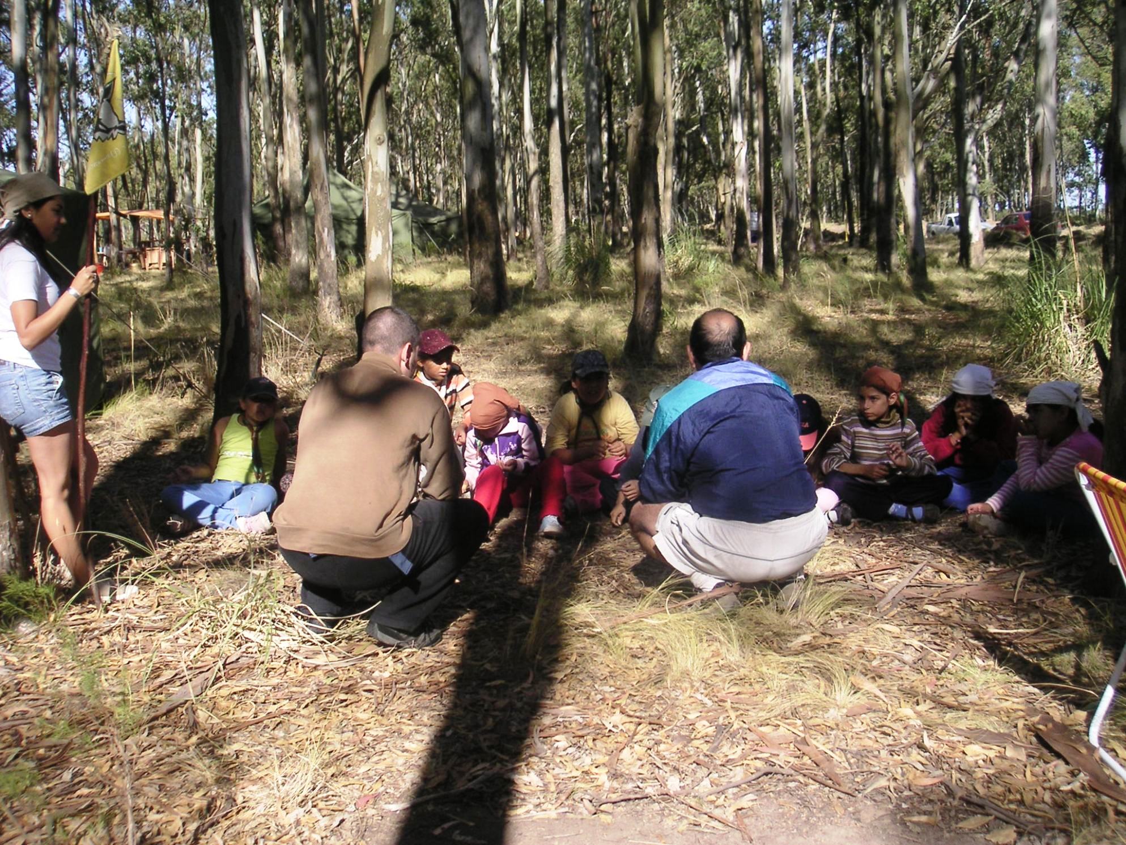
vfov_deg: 37.7
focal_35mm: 38
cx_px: 563
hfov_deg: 49.0
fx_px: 1236
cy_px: 422
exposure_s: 1/500
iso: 50
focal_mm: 6
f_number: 2.8
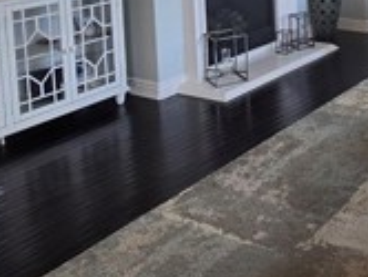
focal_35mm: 50
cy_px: -62
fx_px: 532
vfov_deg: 25.9
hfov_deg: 33.7
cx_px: 395
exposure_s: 1/60
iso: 125
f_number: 2.2
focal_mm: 2.2
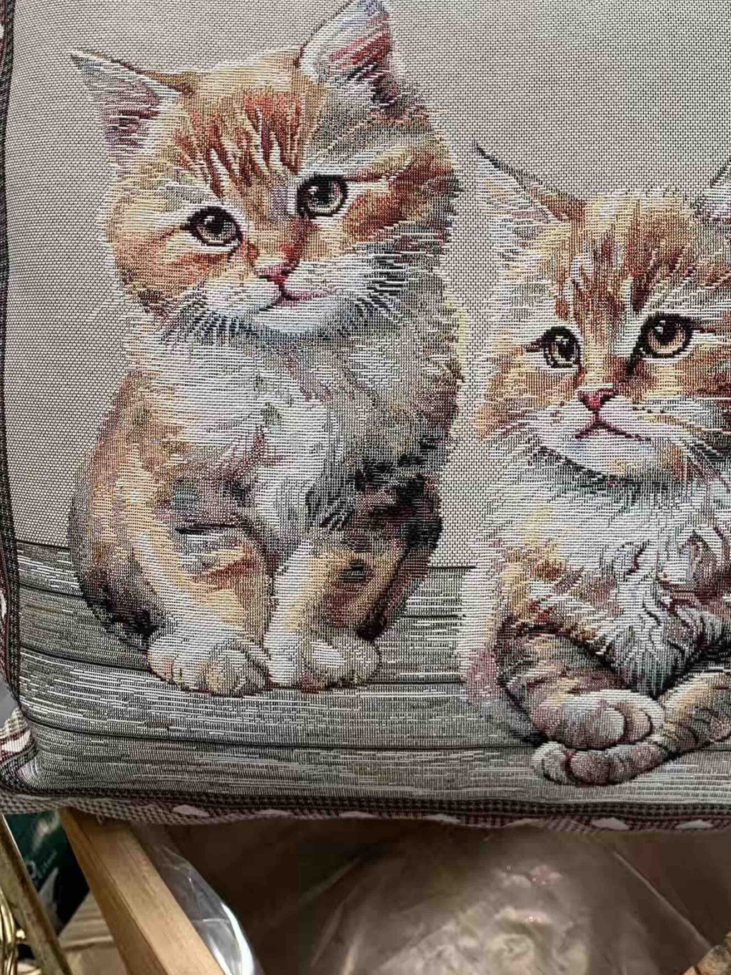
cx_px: 471
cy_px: 470
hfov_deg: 37.4
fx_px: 1070
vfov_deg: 49.0
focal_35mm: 38
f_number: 1.8
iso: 64
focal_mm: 4.25
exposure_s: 1/121
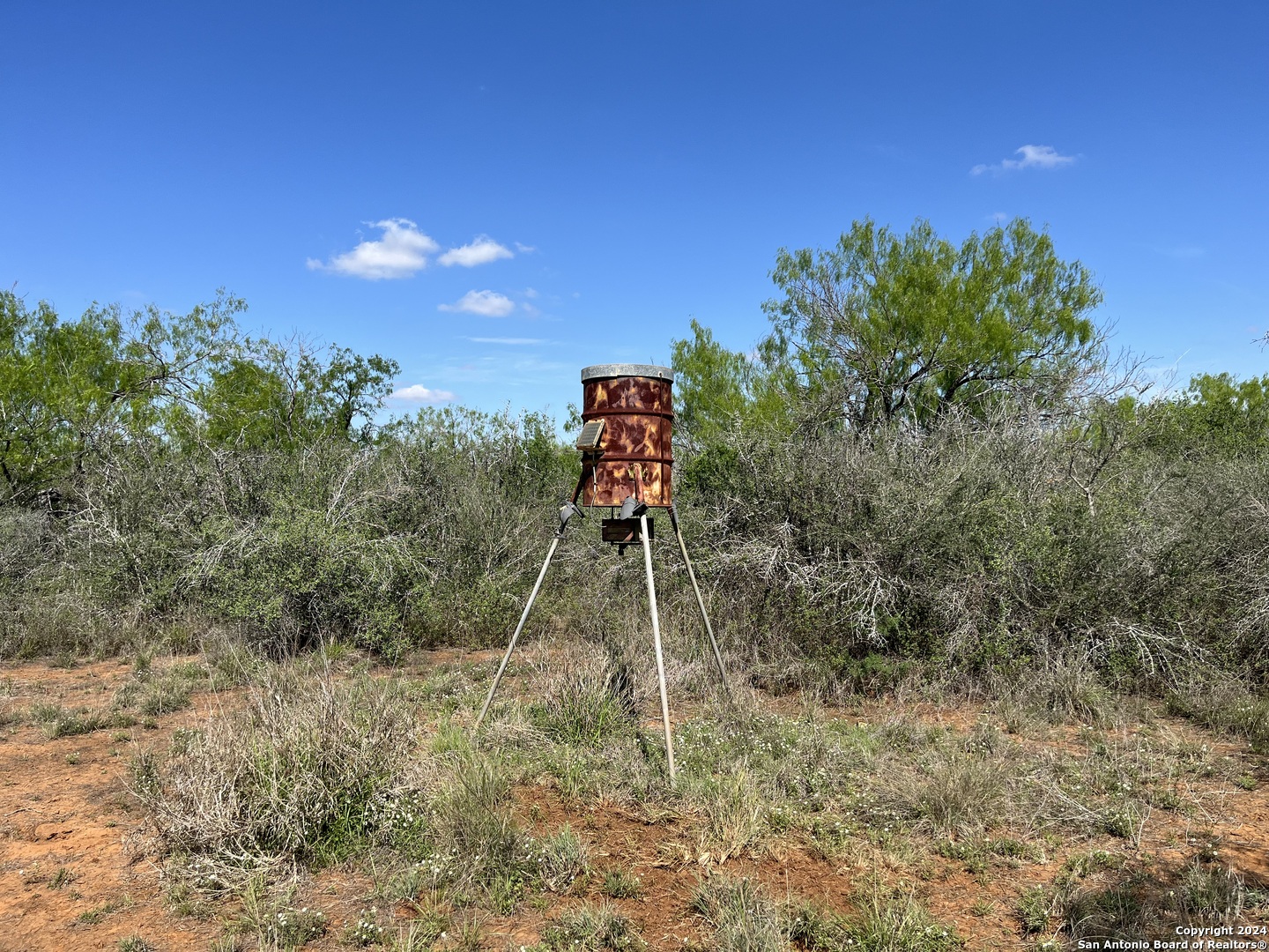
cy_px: 476
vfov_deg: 53.1
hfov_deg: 67.3
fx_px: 953
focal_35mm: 26
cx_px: 634
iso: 50
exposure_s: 1/3521
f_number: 1.6
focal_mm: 5.1
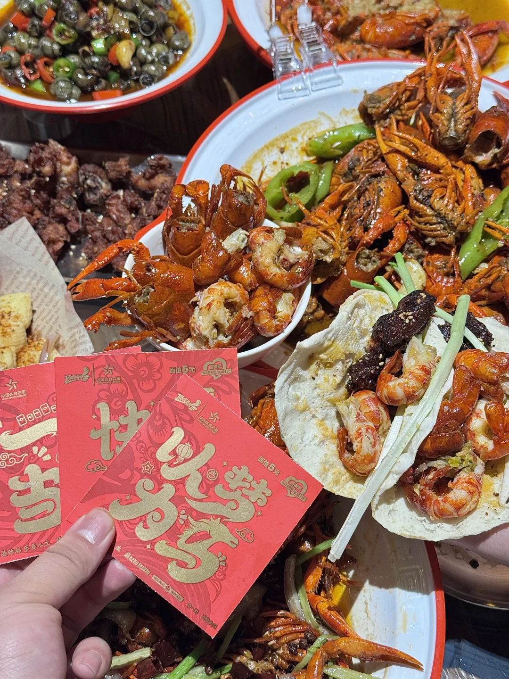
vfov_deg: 39.7
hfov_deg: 30.3
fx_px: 941
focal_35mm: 48
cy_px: 340
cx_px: 254
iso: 100
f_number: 1.78
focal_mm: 6.76
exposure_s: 1/50
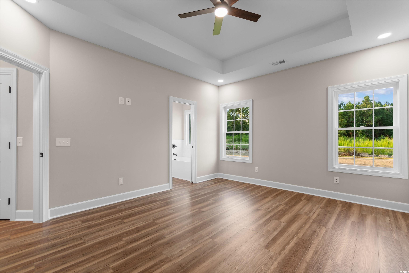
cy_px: 136
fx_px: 170
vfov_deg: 77.3
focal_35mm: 15
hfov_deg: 100.4
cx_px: 204
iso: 100
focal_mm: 10
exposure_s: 1/1.25
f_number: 4.5
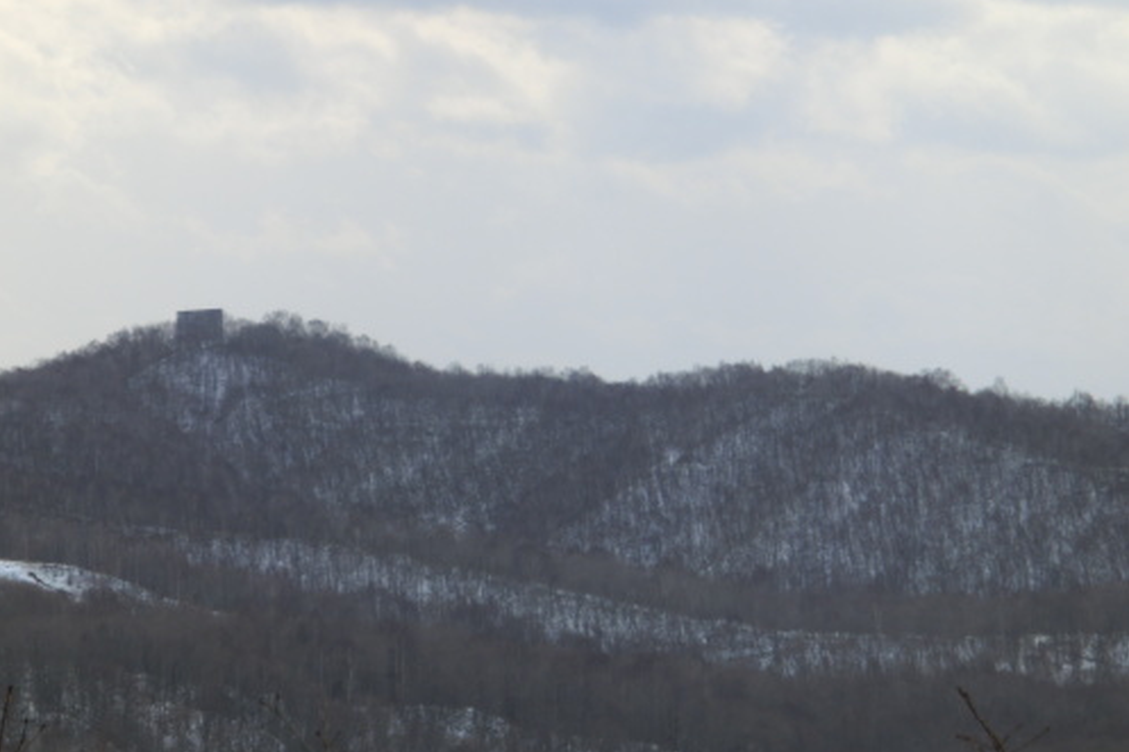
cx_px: 563
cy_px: 383
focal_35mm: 314
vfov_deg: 4.4
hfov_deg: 6.6
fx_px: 9844
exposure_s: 1/320
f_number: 5.9
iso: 100
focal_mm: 53
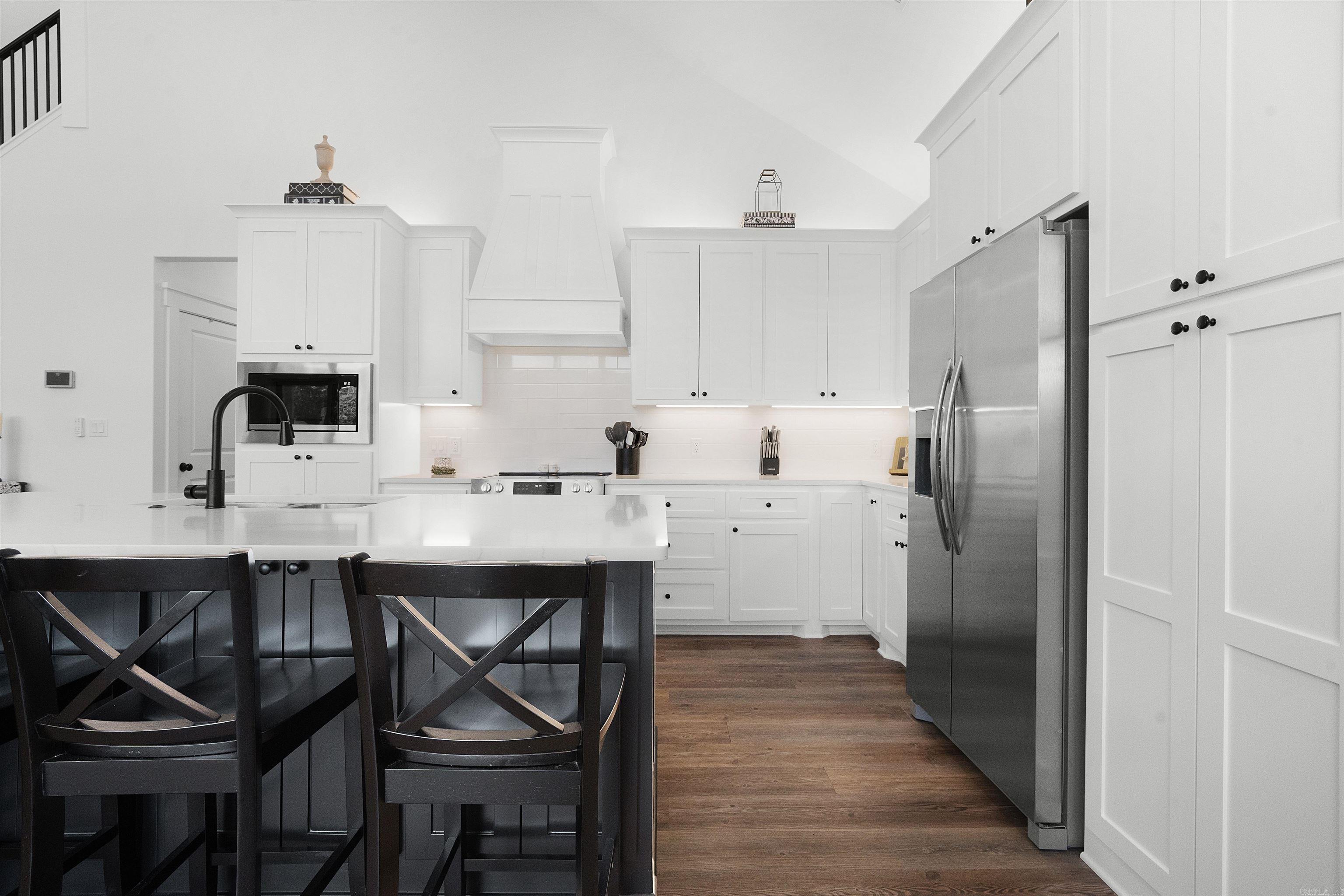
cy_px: 448
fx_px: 597
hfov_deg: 96.7
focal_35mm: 16
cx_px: 672
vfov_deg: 73.7
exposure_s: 1/200
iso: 3200
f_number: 9
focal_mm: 16
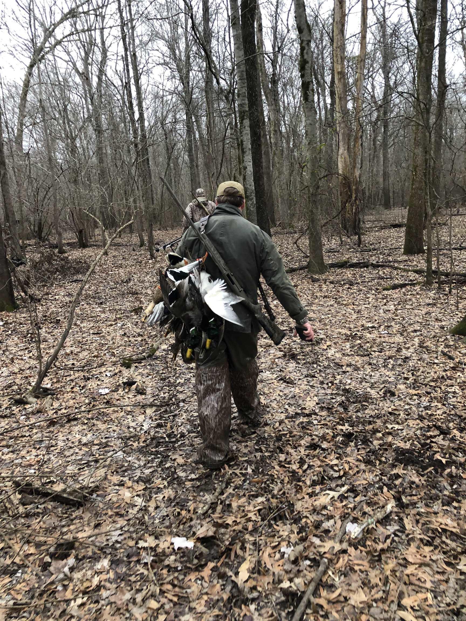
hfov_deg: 49.7
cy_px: 310
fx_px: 503
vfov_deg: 63.4
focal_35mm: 28
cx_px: 233
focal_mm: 3.99
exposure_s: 1/30
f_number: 1.8
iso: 32
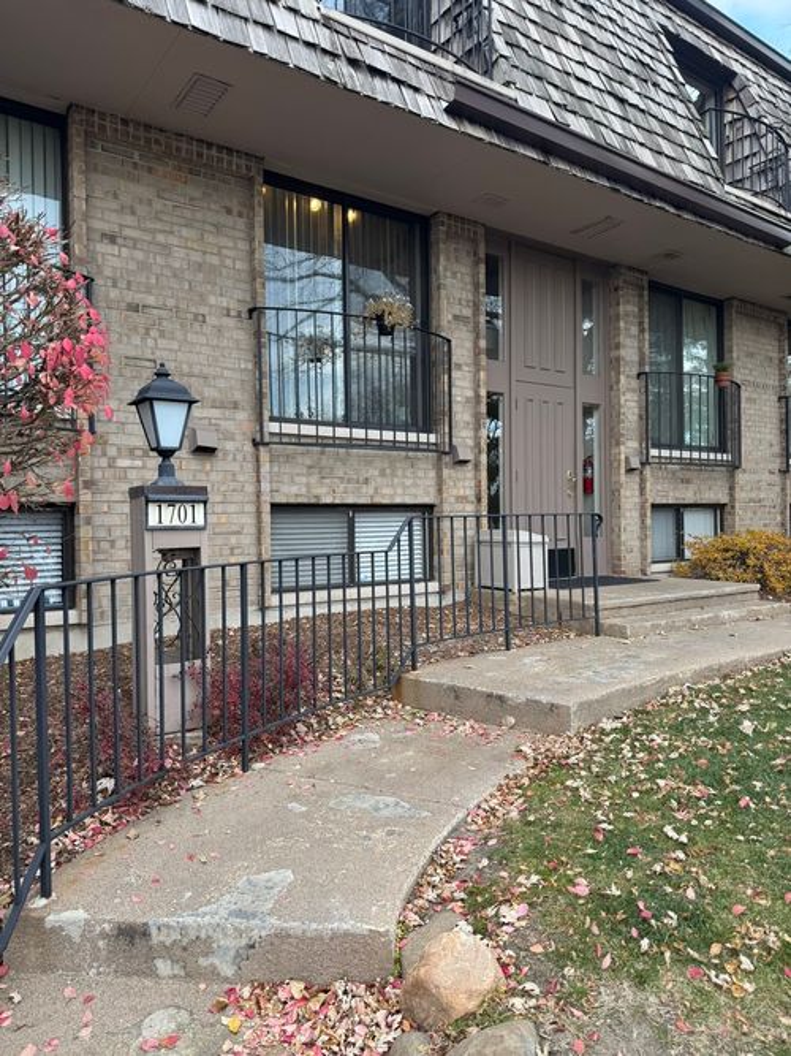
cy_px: 528
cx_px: 396
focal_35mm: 24
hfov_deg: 56.8
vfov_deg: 71.6
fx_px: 731
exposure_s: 1/311
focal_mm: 6.76
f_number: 1.78
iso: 80
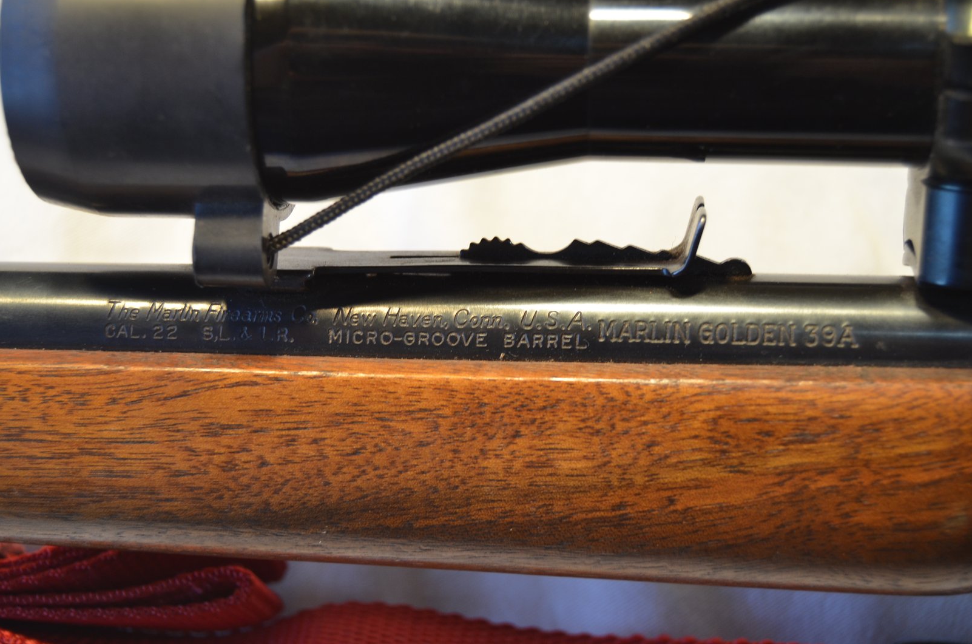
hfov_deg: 32.9
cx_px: 481
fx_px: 1644
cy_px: 318
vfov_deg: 22.2
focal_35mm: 61
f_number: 4.8
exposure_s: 1/80
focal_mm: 38
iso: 400
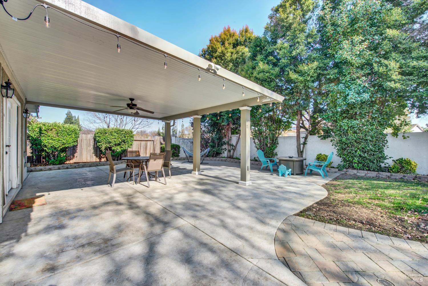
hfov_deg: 104.2
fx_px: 167
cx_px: 214
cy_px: 143
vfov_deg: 81.3
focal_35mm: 14
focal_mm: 14
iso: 100
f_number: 14
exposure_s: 1/15
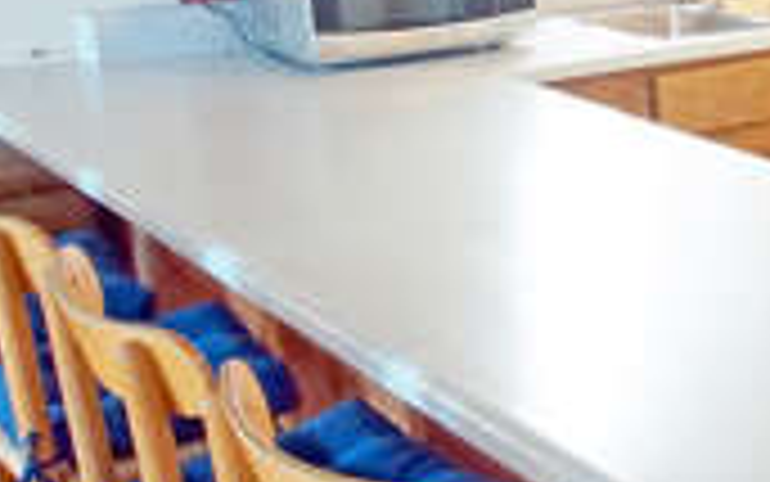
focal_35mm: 75
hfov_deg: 24.3
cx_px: 968
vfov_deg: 17.3
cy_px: 288
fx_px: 1580
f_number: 4
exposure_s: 1/60
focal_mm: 11
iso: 1250
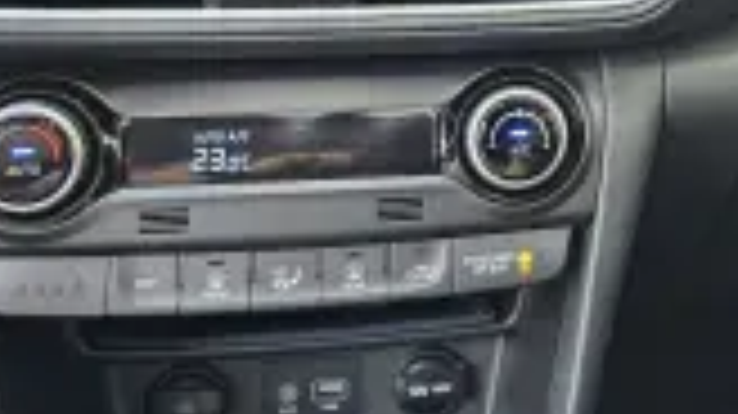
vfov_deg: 21.0
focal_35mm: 55
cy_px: -9
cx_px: 639
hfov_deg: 36.0
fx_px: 1076
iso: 800
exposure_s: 1/142
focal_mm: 6.3
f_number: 1.7
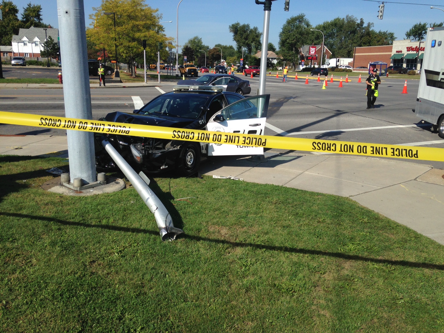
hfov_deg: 55.4
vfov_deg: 42.9
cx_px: 222
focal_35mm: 33
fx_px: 423
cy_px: 166
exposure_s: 1/2358
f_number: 2.4
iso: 50
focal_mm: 4.12
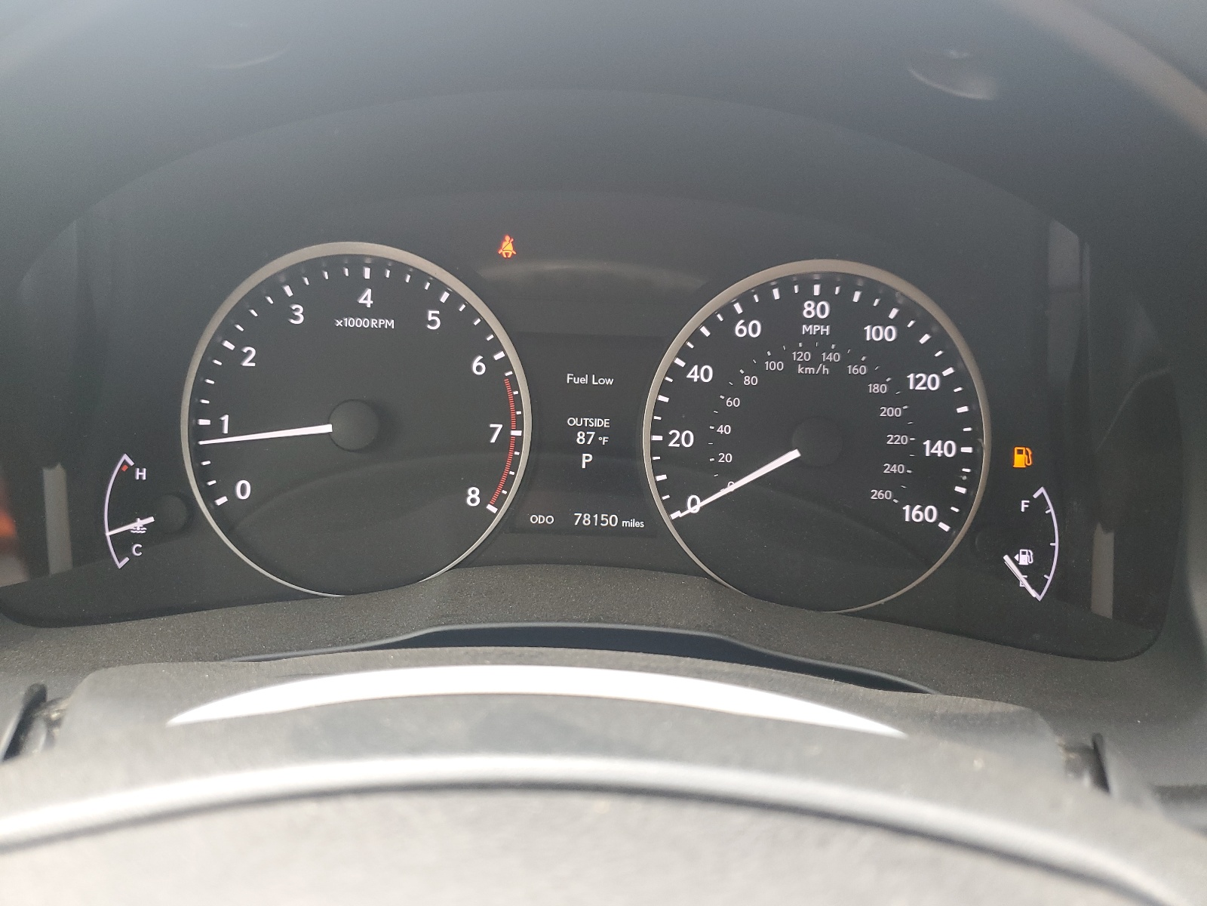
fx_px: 907
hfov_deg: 67.3
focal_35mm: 26
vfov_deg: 53.1
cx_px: 604
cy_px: 453
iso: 87
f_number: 1.5
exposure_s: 1/120
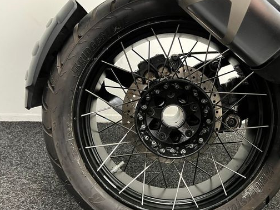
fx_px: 267
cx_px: 162
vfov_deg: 42.9
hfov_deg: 55.1
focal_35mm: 33
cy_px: 109
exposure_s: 1/33
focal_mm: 5.1
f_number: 1.6
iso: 500
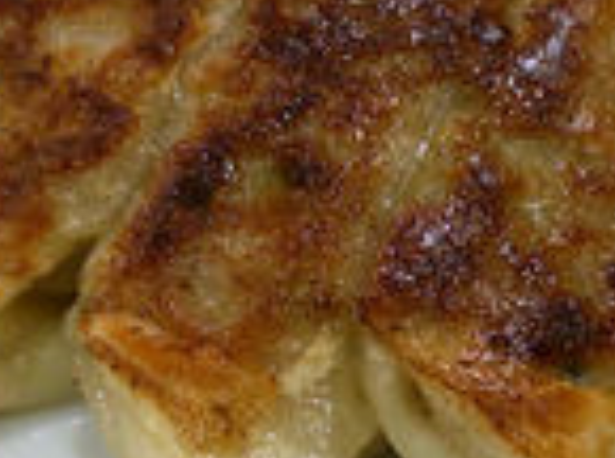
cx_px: 411
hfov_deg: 23.5
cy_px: 221
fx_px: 1471
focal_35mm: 83
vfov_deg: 17.7
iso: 100
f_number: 1.94
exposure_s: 1/44
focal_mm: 4.06
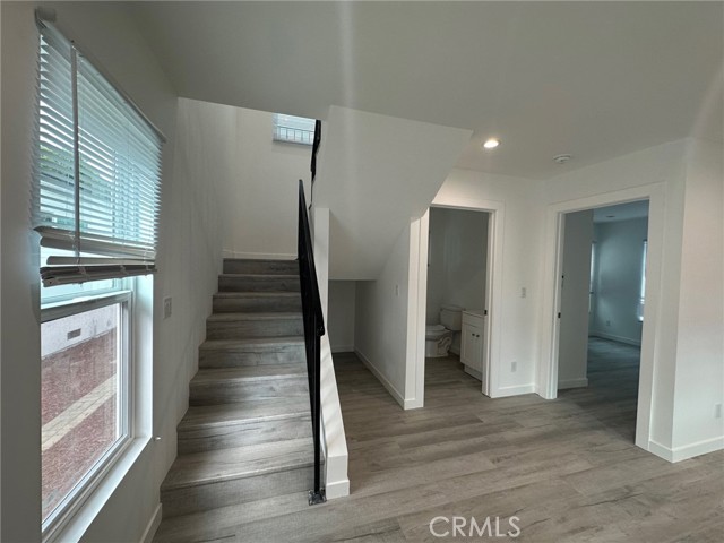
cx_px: 362
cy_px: 272
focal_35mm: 14
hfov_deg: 102.1
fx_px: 293
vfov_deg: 85.7
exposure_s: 1/120
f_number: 2.2
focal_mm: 2.22
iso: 125
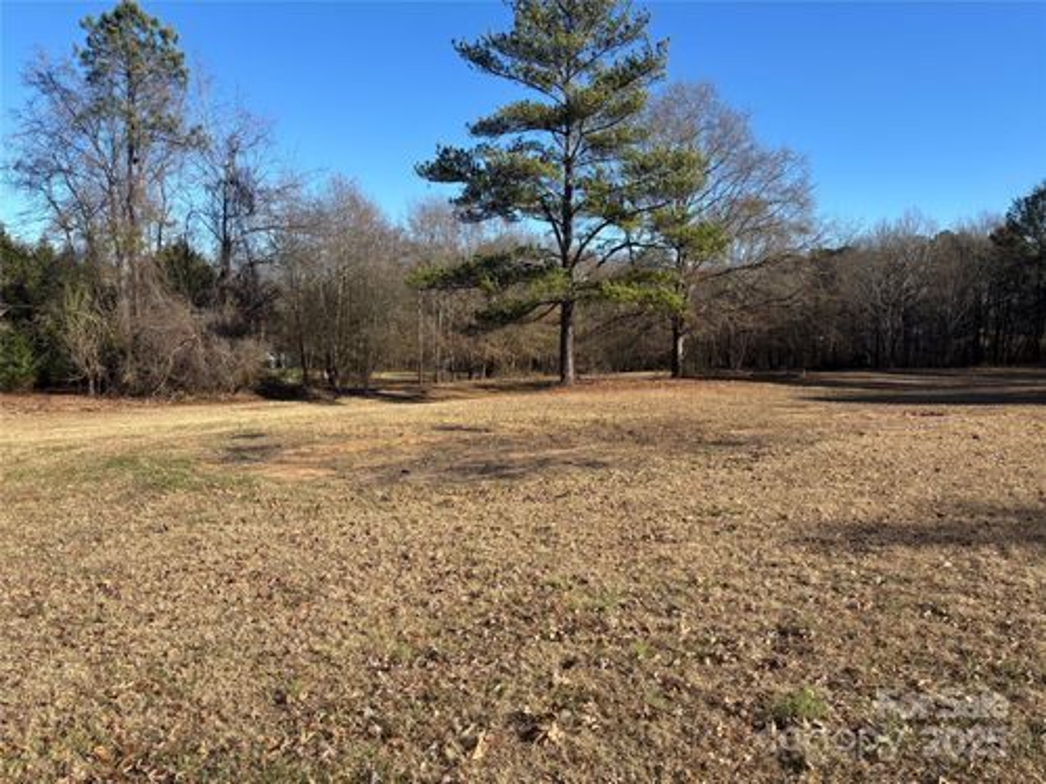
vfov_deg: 53.1
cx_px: 523
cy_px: 392
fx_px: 786
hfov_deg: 67.3
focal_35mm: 26
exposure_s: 1/1876
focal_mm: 5.96
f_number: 1.6
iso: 50
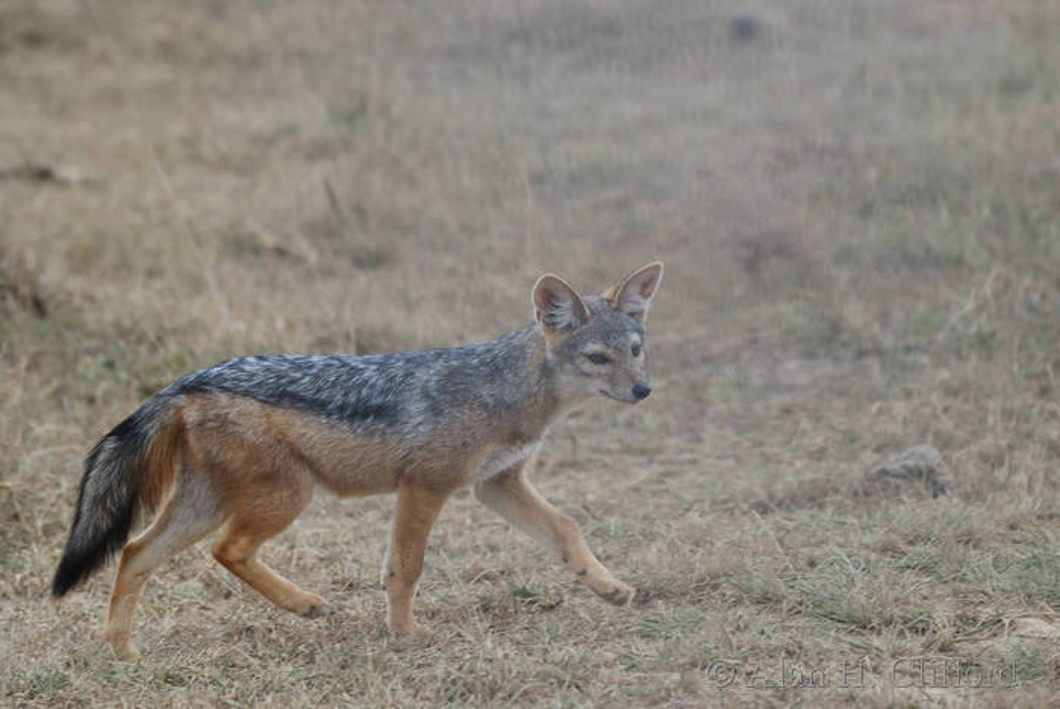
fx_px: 12377
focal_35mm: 420
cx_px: 530
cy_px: 354
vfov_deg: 3.3
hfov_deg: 4.9
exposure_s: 1/400
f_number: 5.3
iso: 450
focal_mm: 280
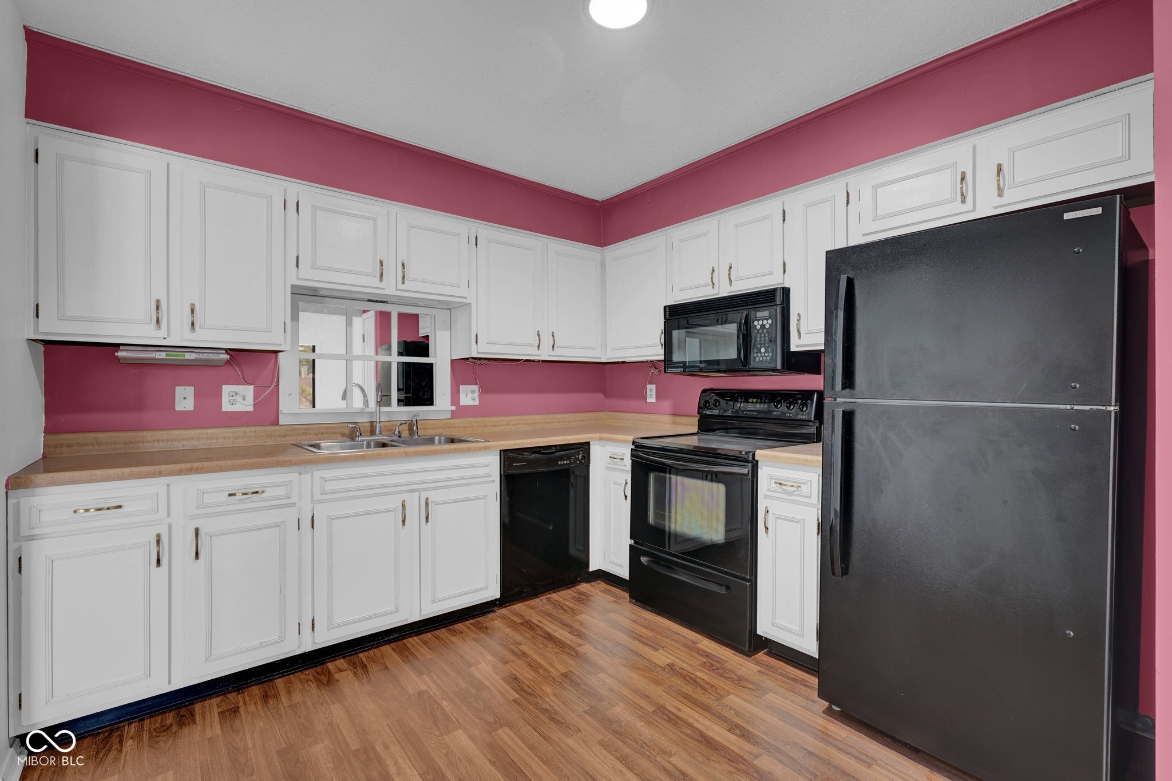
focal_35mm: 16
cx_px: 586
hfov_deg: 96.7
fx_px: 521
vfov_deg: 73.7
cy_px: 390
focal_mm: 16
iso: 100
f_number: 8
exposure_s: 2
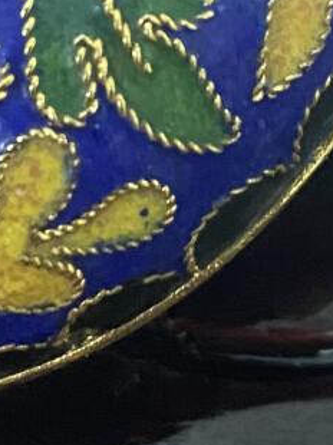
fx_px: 1939
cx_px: 342
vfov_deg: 13.0
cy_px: 24
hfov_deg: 9.7
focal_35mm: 151
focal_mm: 4.25
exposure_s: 1/49
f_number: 1.8
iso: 500
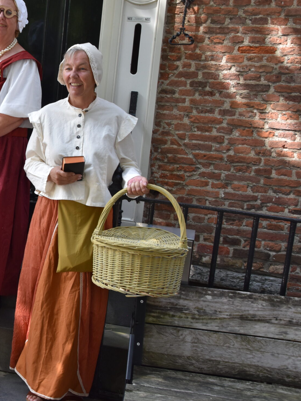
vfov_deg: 32.2
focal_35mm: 60
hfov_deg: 23.0
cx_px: -28
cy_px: 187
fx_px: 696
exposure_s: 1/160
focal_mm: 24
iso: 400
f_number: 6.3
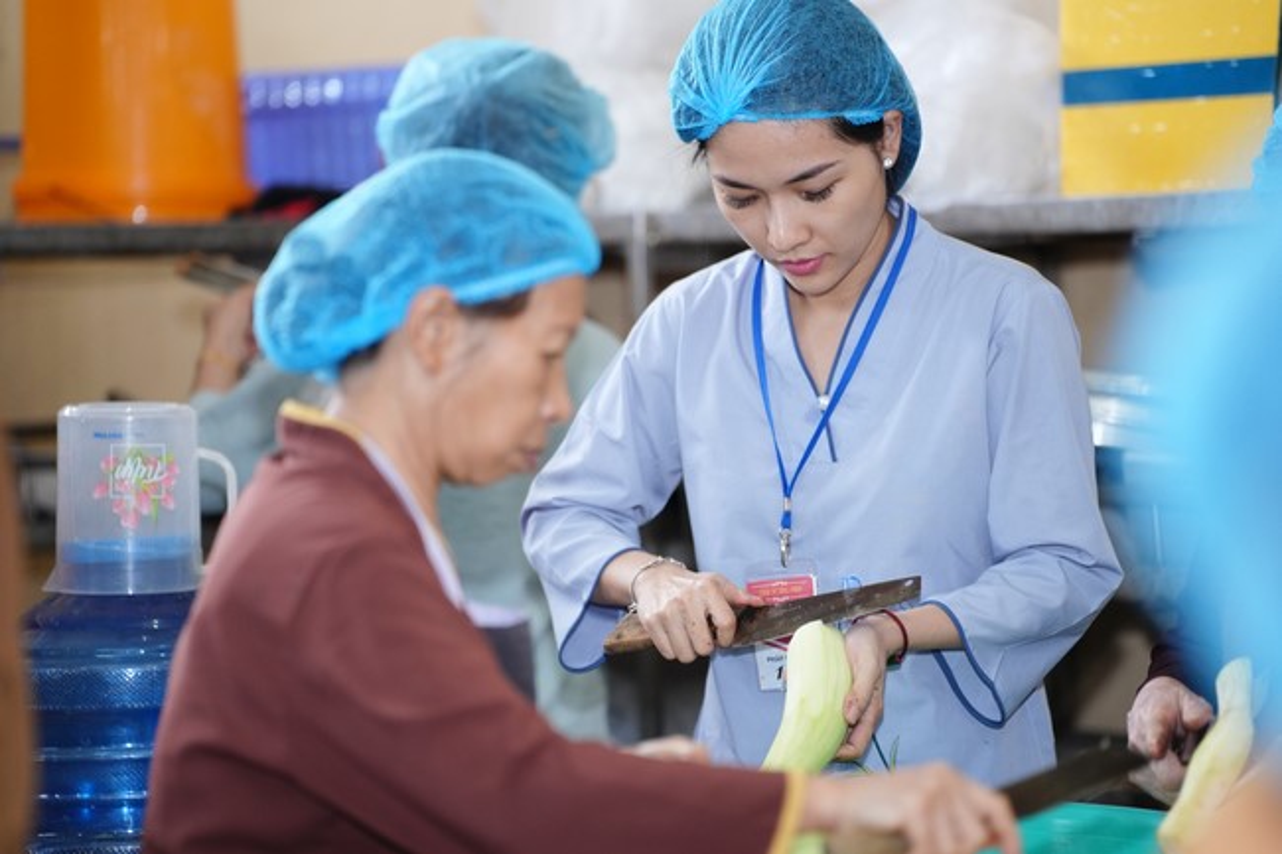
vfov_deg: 9.1
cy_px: 427
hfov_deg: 13.7
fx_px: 5340
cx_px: 641
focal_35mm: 150
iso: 2000
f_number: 2.8
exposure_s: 1/250
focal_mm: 150
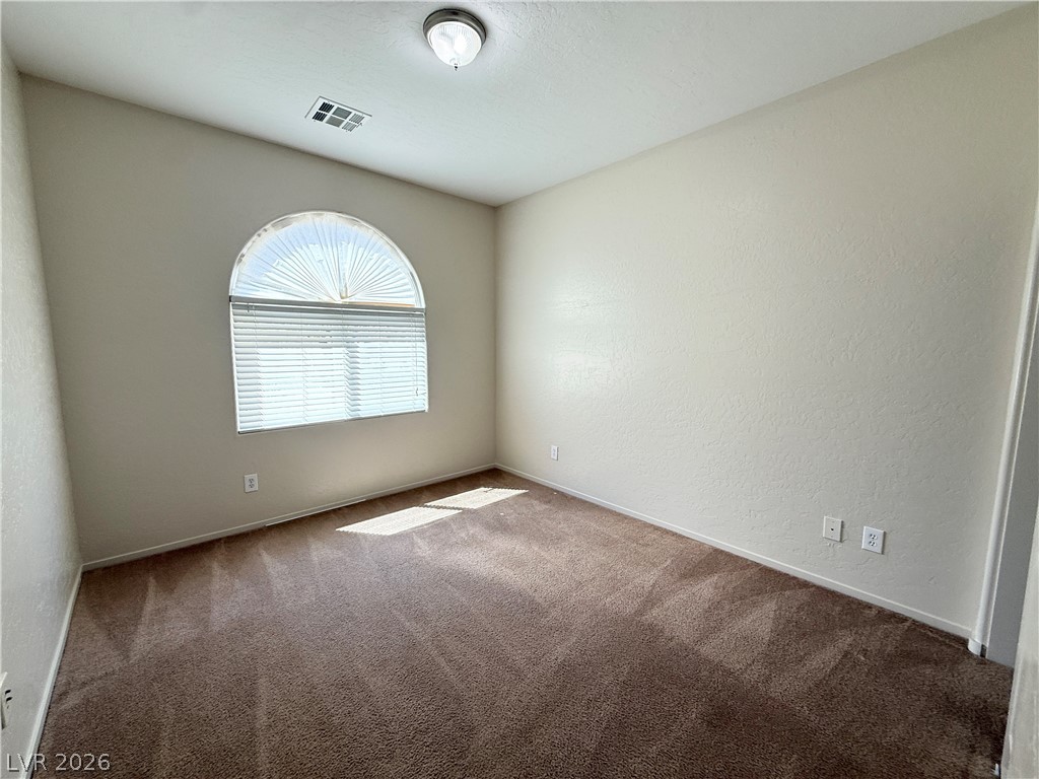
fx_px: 420
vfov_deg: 85.7
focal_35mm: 14
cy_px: 390
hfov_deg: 102.1
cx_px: 520
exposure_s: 1/200
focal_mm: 2.22
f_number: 2.2
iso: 50
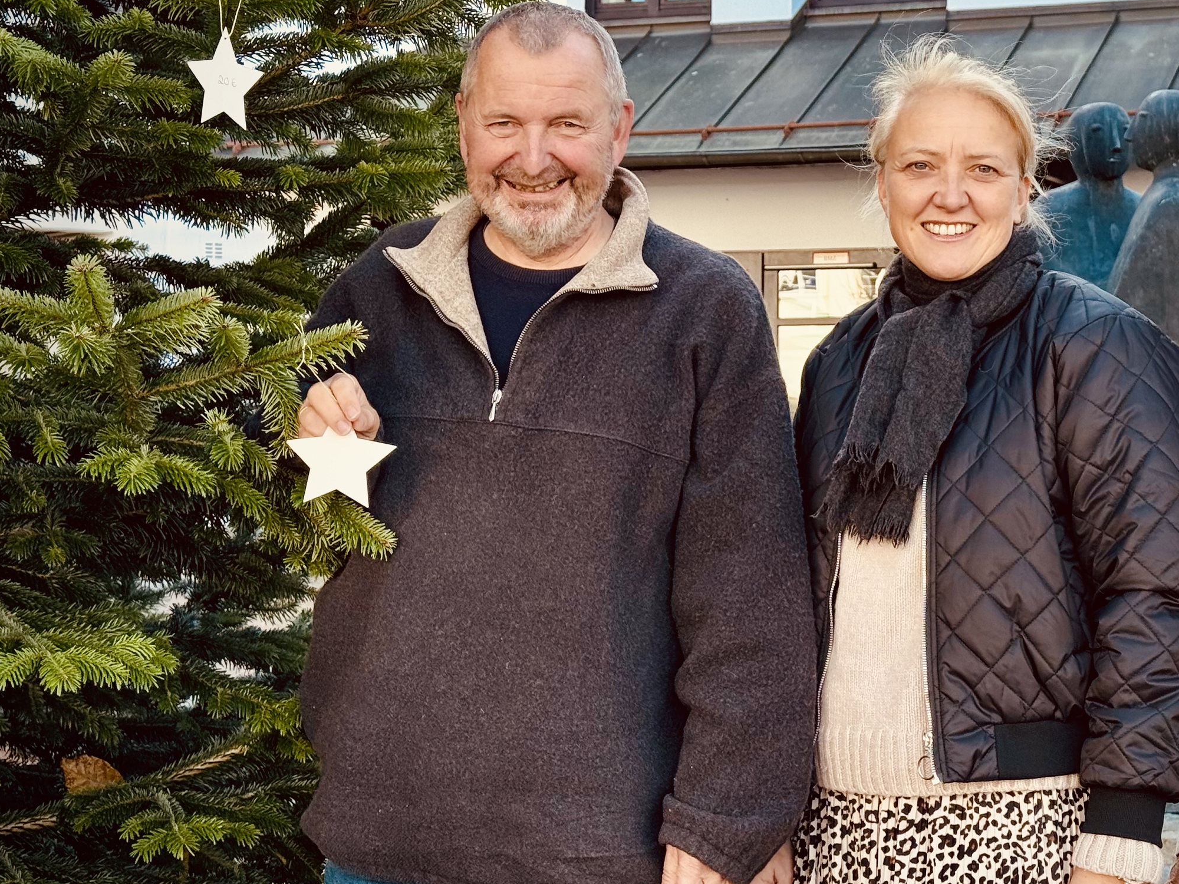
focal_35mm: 72
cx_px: 834
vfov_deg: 20.4
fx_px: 2452
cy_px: 278
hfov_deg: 26.8
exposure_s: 1/368
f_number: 1.78
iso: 64
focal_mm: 6.76
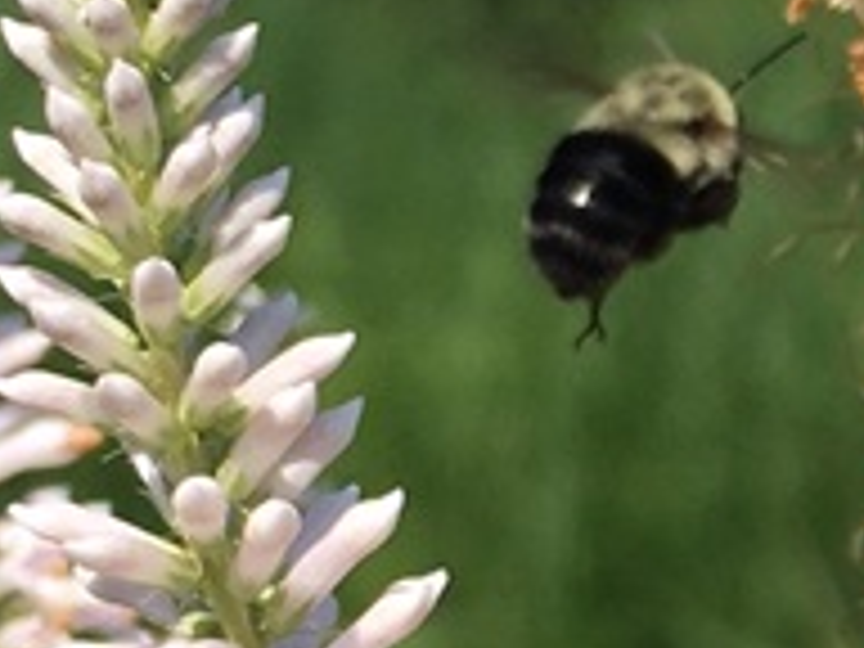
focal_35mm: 183
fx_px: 4568
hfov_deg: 10.1
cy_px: 475
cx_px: 1636
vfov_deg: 8.1
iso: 25
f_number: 2.2
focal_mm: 4.15
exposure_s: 1/1672
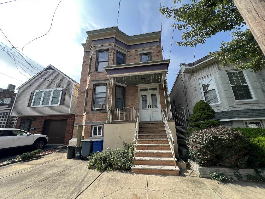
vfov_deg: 89.9
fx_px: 100
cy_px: 100
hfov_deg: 106.2
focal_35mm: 13
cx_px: 132
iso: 32
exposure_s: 1/723
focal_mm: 1.57
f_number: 1.8
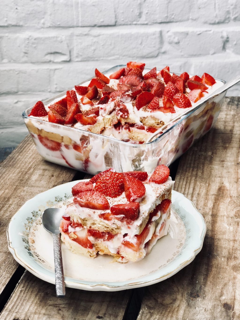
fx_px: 527
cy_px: 160
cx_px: 120
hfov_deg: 25.7
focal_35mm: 57
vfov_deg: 33.8
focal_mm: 6.6
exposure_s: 1/60
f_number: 2.8
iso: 25
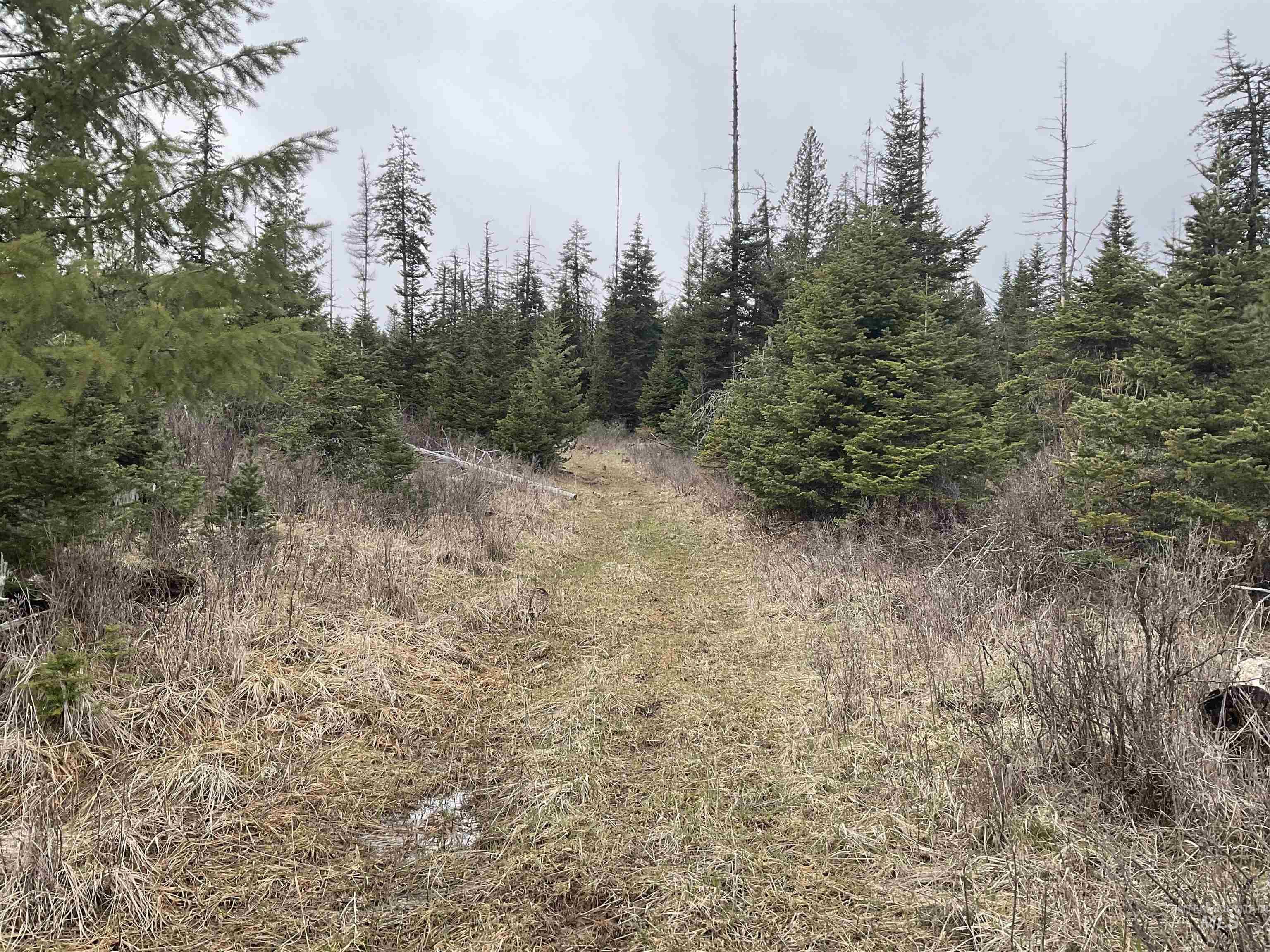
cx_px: 635
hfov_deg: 61.7
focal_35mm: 29
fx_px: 1064
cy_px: 476
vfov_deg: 48.2
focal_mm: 3
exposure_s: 1/978
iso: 16
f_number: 1.8
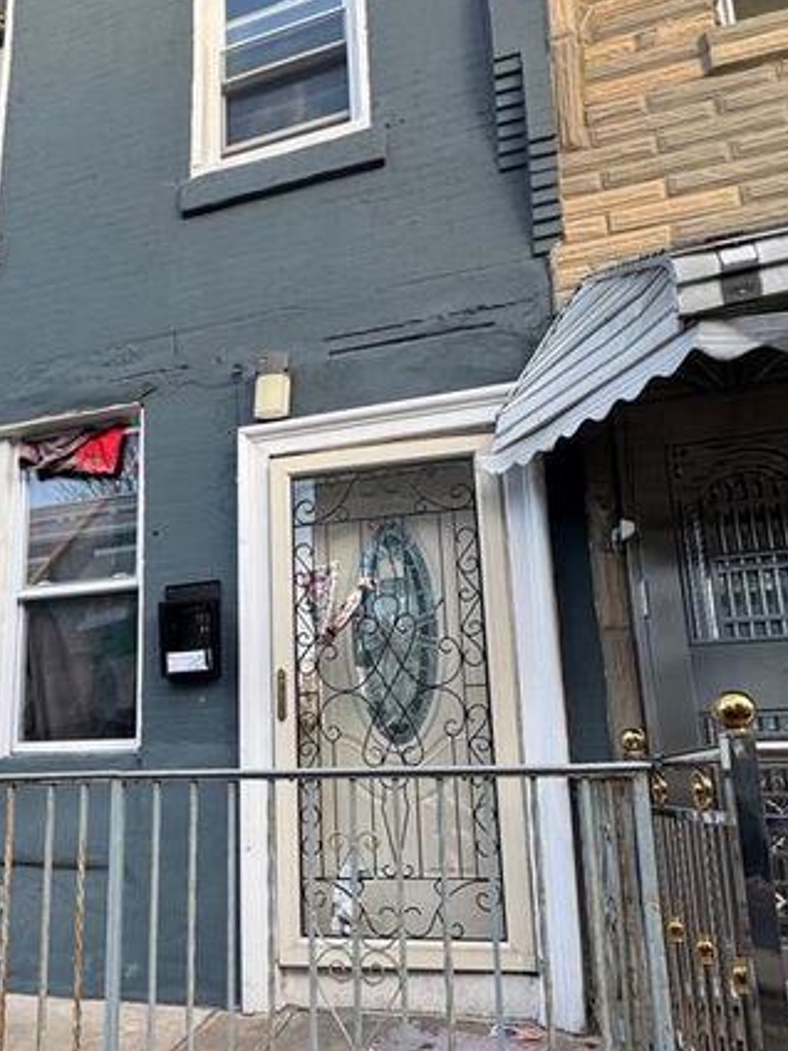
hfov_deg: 60.2
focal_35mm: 22
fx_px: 668
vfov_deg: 74.7
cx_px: 292
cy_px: 675
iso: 40
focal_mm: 2.22
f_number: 2.2
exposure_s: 1/110
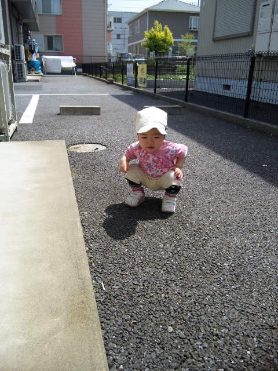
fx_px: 311
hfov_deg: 48.2
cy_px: 186
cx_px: 139
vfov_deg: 61.7
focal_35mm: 29
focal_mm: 4.82
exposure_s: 1/914
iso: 100
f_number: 2.8
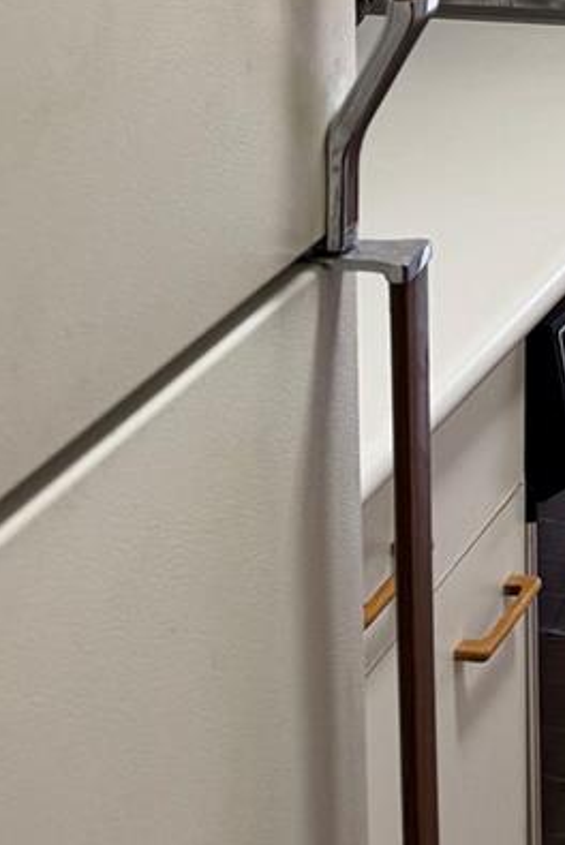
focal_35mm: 97
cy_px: -250
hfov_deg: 12.5
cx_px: 1113
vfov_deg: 19.4
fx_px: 2279
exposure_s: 1/60
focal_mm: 6.76
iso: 160
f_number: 1.78
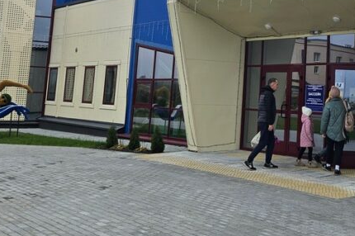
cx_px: 320
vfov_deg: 23.2
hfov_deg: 33.2
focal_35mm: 57
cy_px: 32
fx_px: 562
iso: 25
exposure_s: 1/965
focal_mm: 5.4
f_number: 1.8
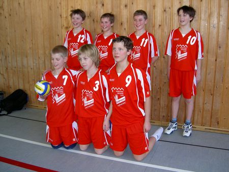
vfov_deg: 36.8
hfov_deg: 47.9
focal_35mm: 39
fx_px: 258
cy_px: 86
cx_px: 114
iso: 100
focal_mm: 8
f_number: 2.8
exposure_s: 1/59.5
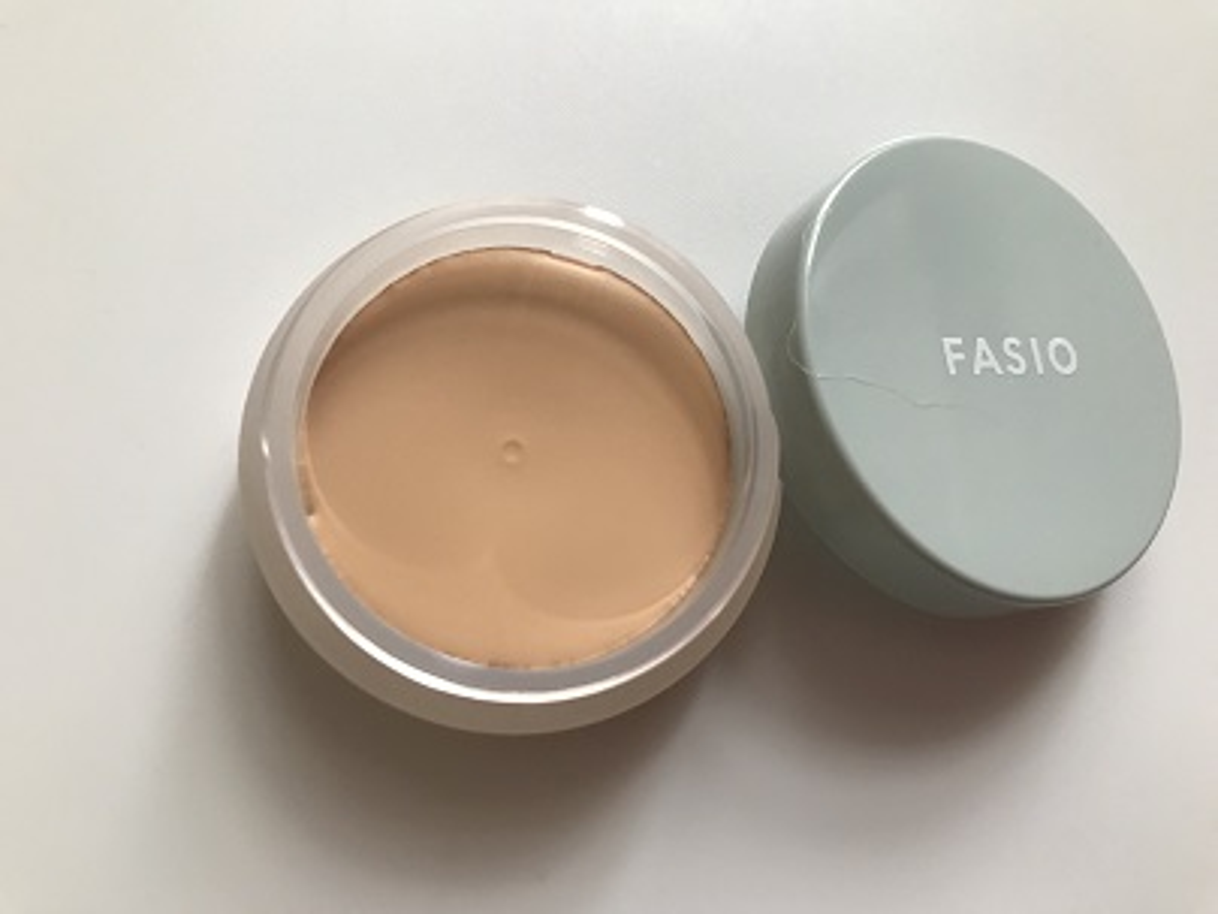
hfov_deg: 63.4
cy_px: 457
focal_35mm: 28
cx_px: 609
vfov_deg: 49.7
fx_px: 985
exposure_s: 1/30
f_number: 1.8
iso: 32
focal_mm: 3.99
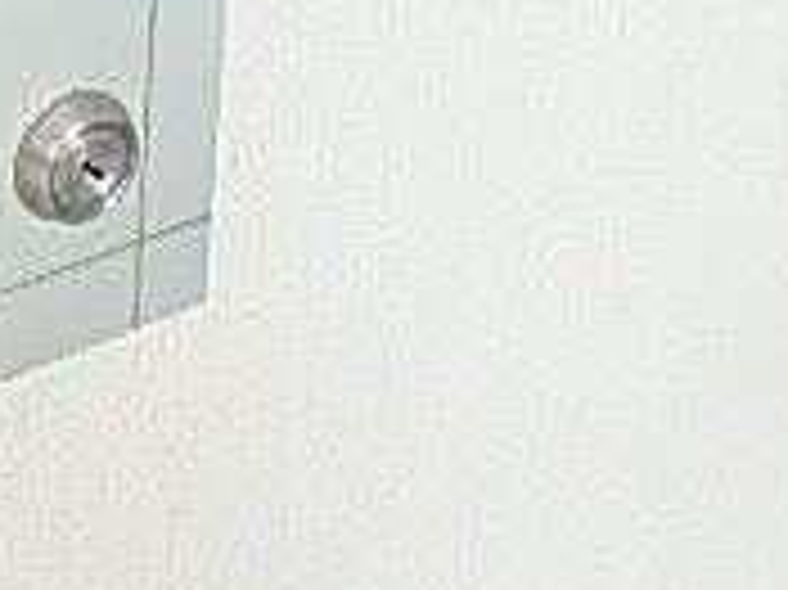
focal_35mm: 77
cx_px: -90
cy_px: -288
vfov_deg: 17.3
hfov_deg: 23.7
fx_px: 1752
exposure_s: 1/30
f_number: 3.5
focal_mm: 3.7
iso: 320
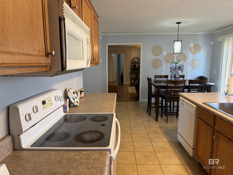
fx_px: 162
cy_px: 88
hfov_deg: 71.6
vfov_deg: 56.8
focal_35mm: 24
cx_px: 116
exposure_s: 1/60
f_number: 1.78
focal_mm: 6.76
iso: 200
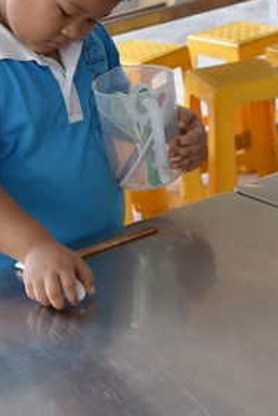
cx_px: 70
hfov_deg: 12.9
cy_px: 118
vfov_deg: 19.2
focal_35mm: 106
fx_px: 1228
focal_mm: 46
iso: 2000
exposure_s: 1/80
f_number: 5.6
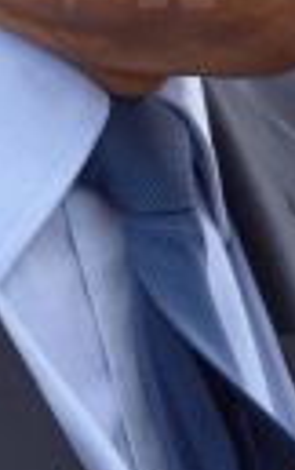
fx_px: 16851
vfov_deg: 1.6
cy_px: 47
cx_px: 366
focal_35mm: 1314
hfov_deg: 1.0
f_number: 8
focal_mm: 185
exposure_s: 1/250
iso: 400
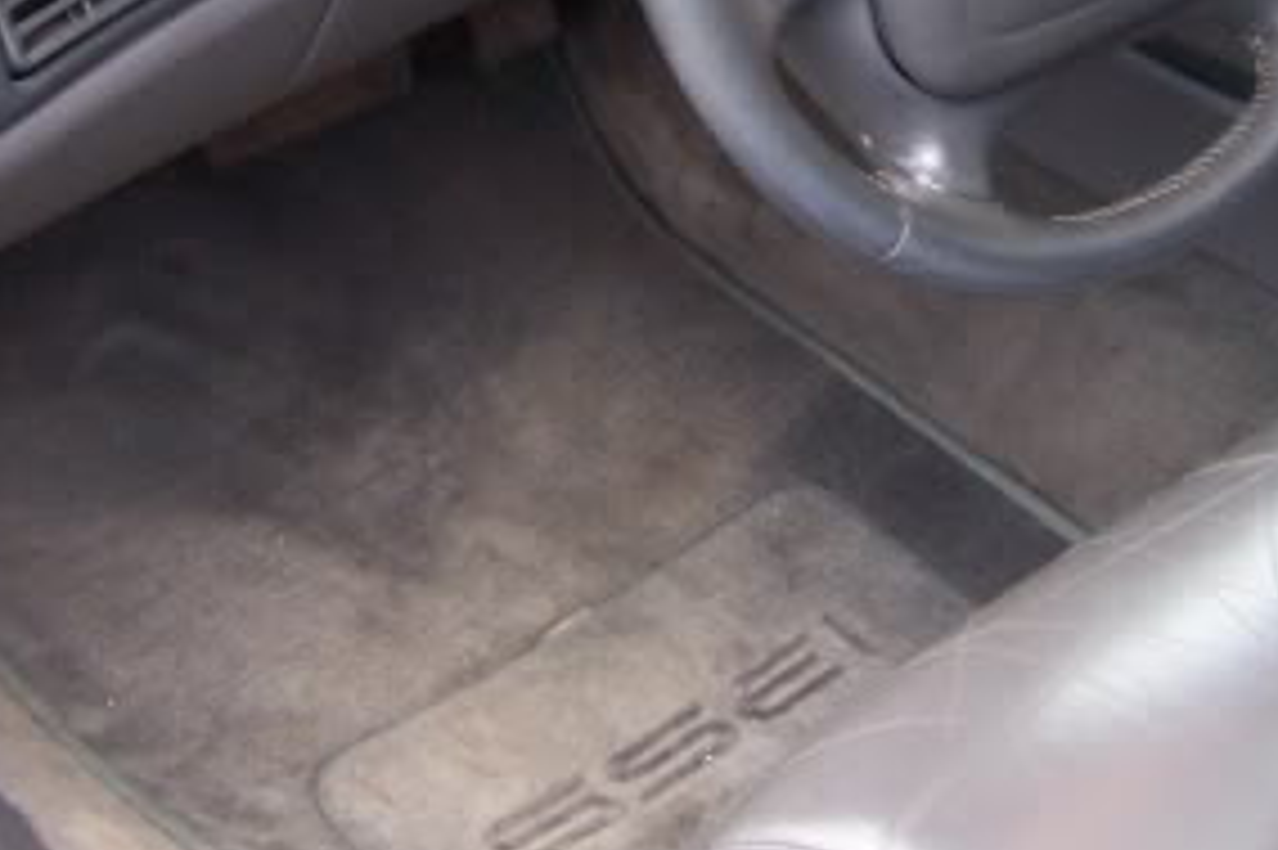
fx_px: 3158
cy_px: -49
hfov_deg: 22.7
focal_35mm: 89
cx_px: 896
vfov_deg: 15.0
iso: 140
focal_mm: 6.3
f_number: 2.8
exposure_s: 1/30
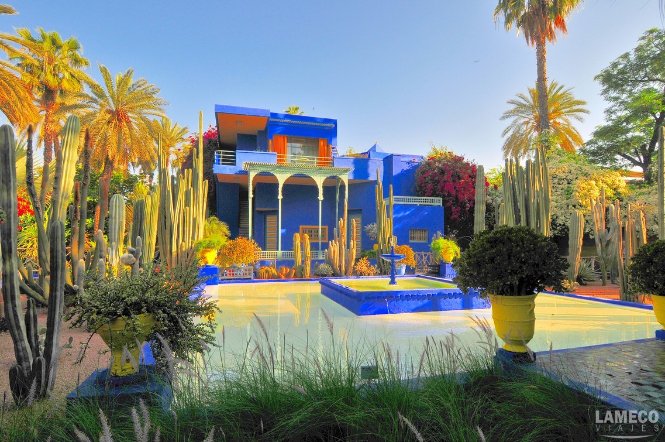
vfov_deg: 67.2
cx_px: 332
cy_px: 221
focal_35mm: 18
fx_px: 332
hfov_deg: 90.1
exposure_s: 1/320
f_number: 9
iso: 200
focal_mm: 12
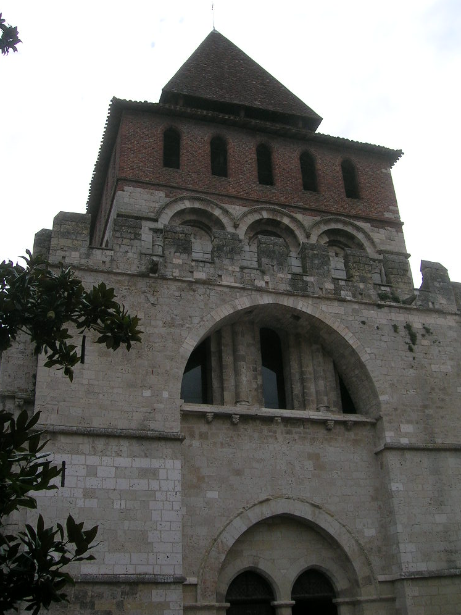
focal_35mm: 36
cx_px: 230
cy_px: 300
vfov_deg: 51.3
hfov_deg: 39.7
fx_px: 639
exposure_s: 1/378
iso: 50
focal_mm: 5.4
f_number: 4.8
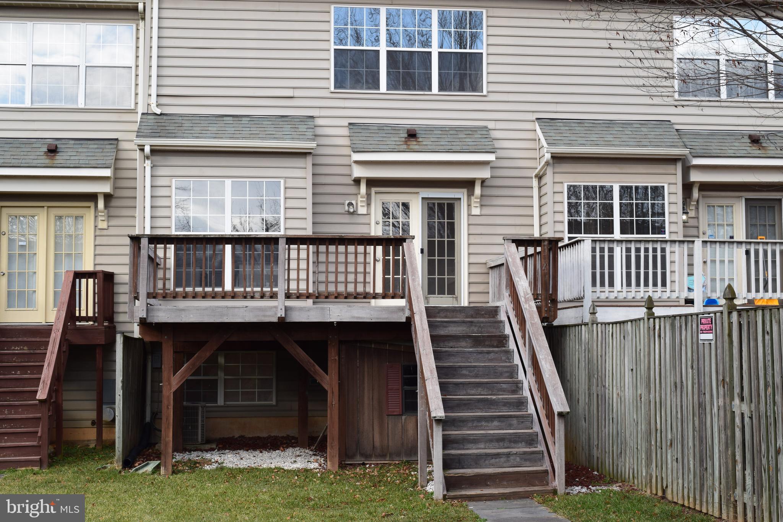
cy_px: 261
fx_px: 1109
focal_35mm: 51
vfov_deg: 26.5
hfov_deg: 38.9
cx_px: 392
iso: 400
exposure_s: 1/160
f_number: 9
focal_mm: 34
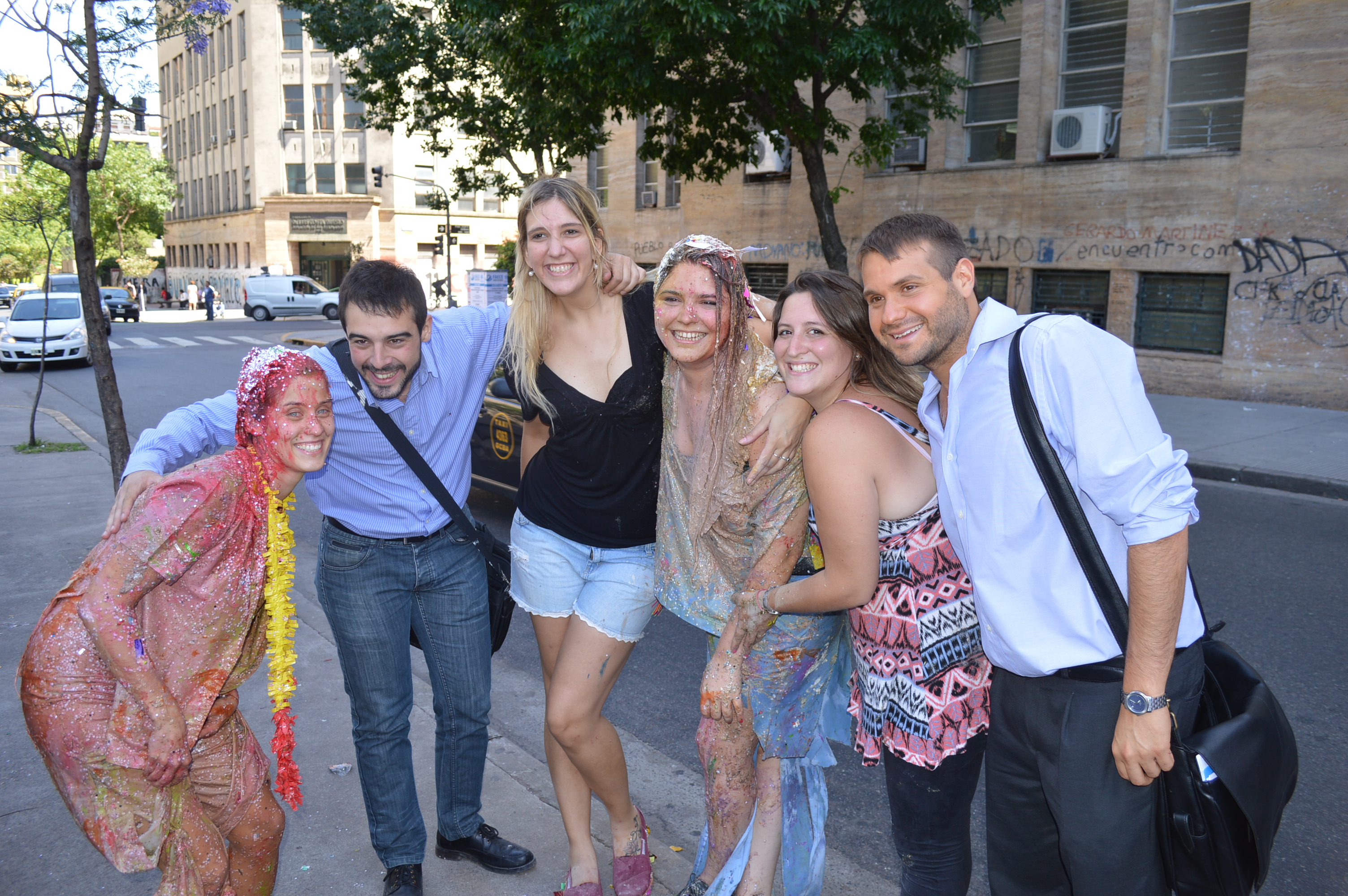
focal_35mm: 27
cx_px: 674
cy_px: 448
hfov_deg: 67.4
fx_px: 1010
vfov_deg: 47.8
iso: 110
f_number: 4
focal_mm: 18
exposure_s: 1/125
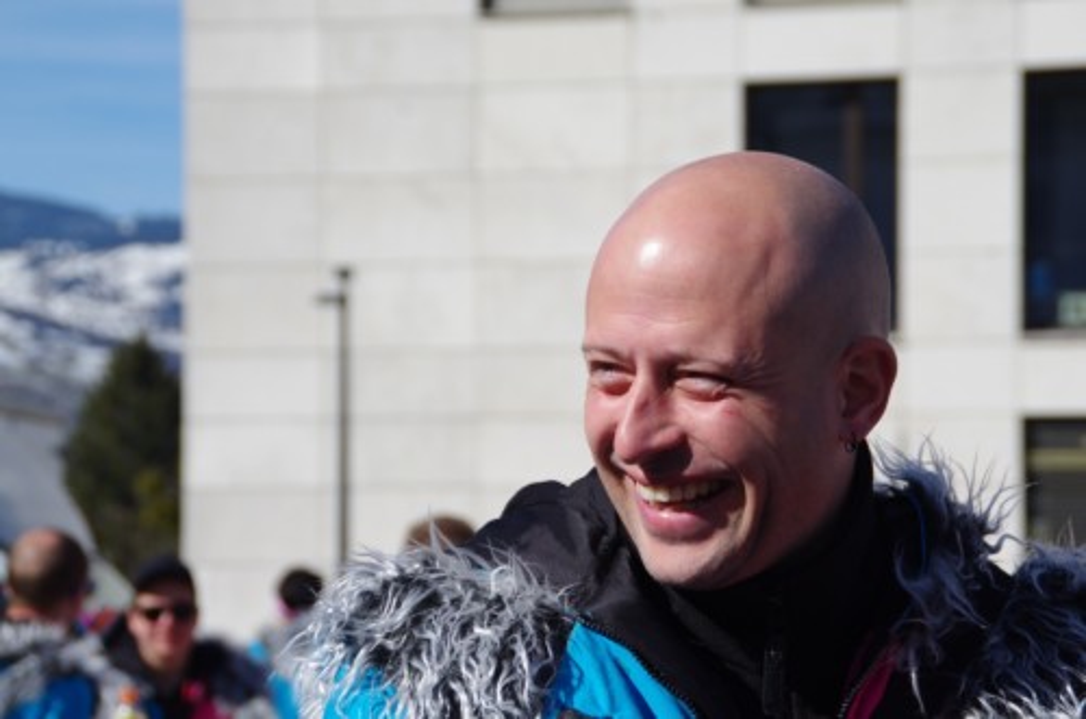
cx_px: 543
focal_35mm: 117
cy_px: 360
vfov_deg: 11.7
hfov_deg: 17.5
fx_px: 3522
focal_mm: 78
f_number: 8
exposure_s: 1/400
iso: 100
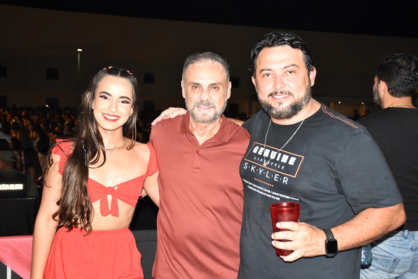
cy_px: 140
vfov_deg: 33.0
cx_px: 209
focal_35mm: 40
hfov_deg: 47.9
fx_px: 470
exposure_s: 1/160
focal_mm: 27
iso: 2500
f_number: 4.5
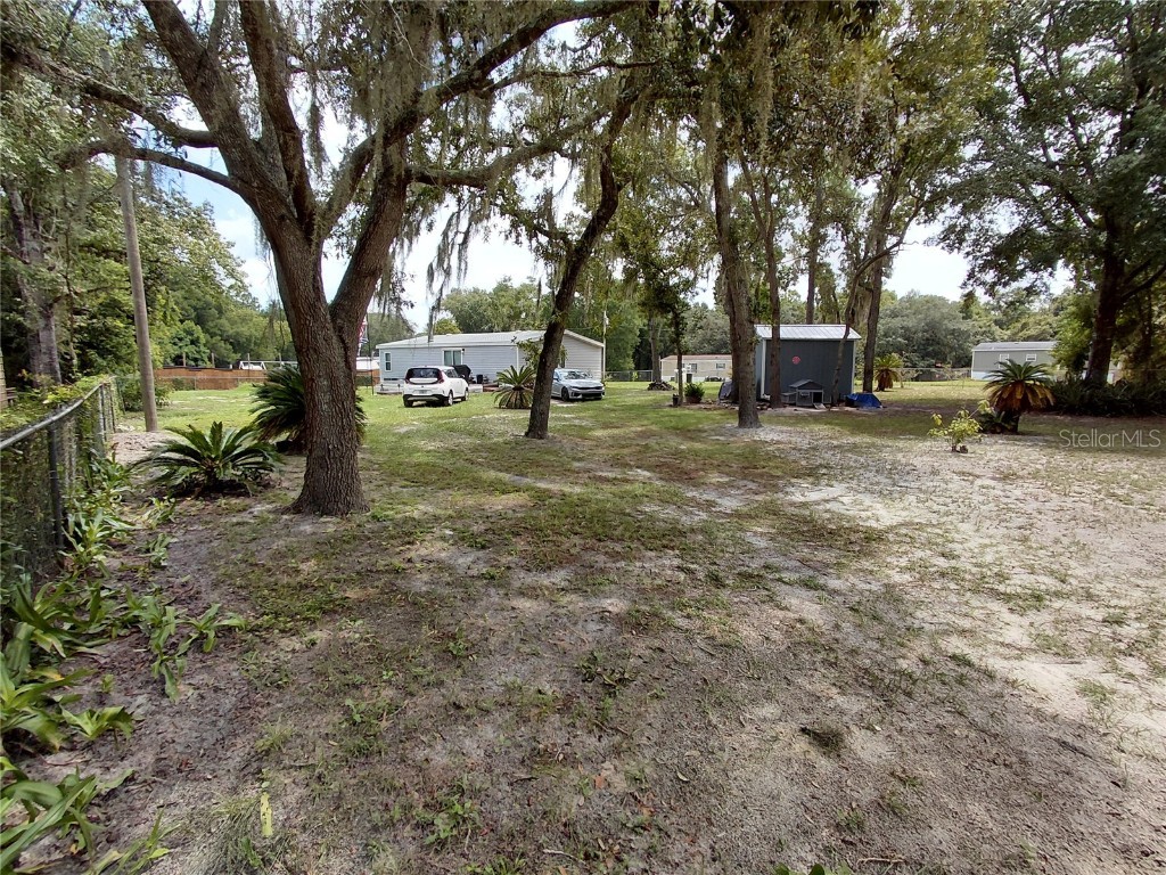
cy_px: 438
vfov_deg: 78.1
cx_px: 583
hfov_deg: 94.5
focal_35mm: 16
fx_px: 539
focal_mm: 1.64
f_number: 2.2
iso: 40
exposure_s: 1/727
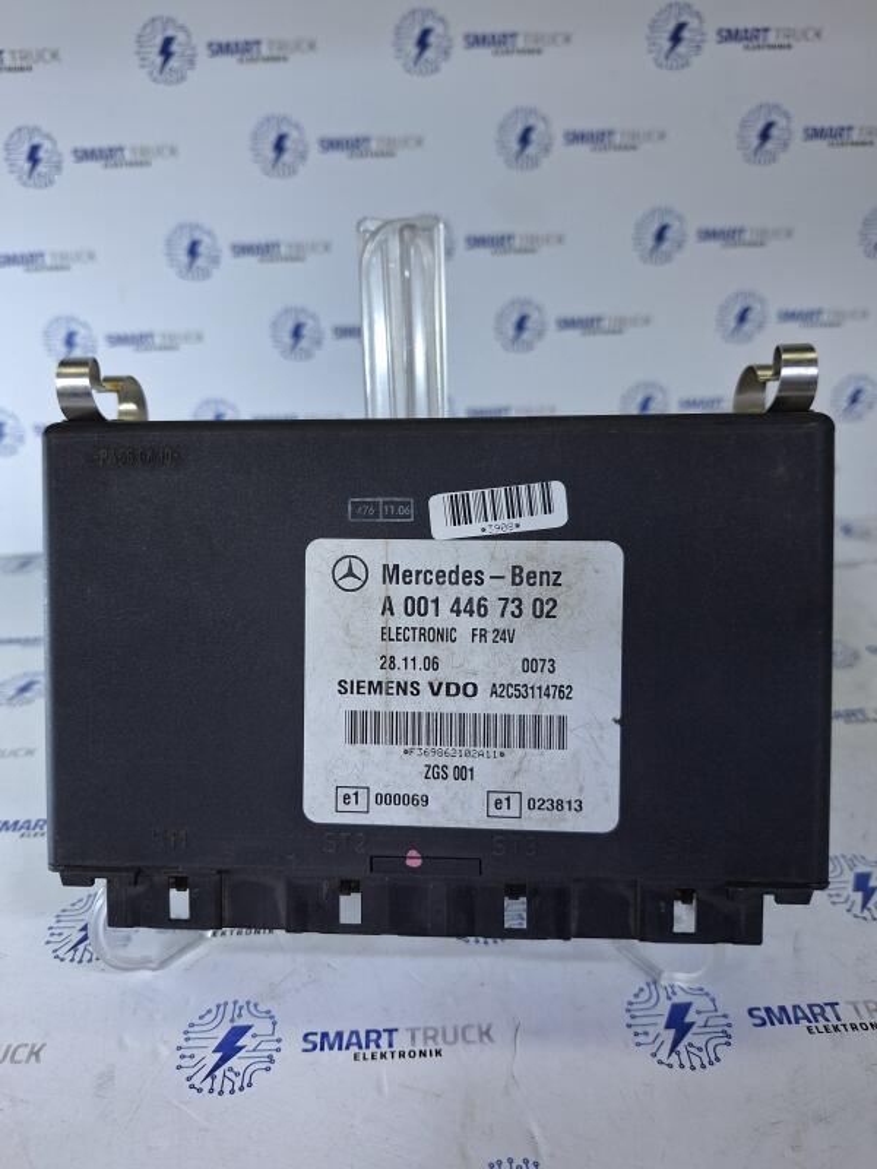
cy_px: 584
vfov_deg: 73.9
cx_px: 438
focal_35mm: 23
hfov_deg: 58.9
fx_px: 777
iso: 125
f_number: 1.8
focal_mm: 5.54
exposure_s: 1/50
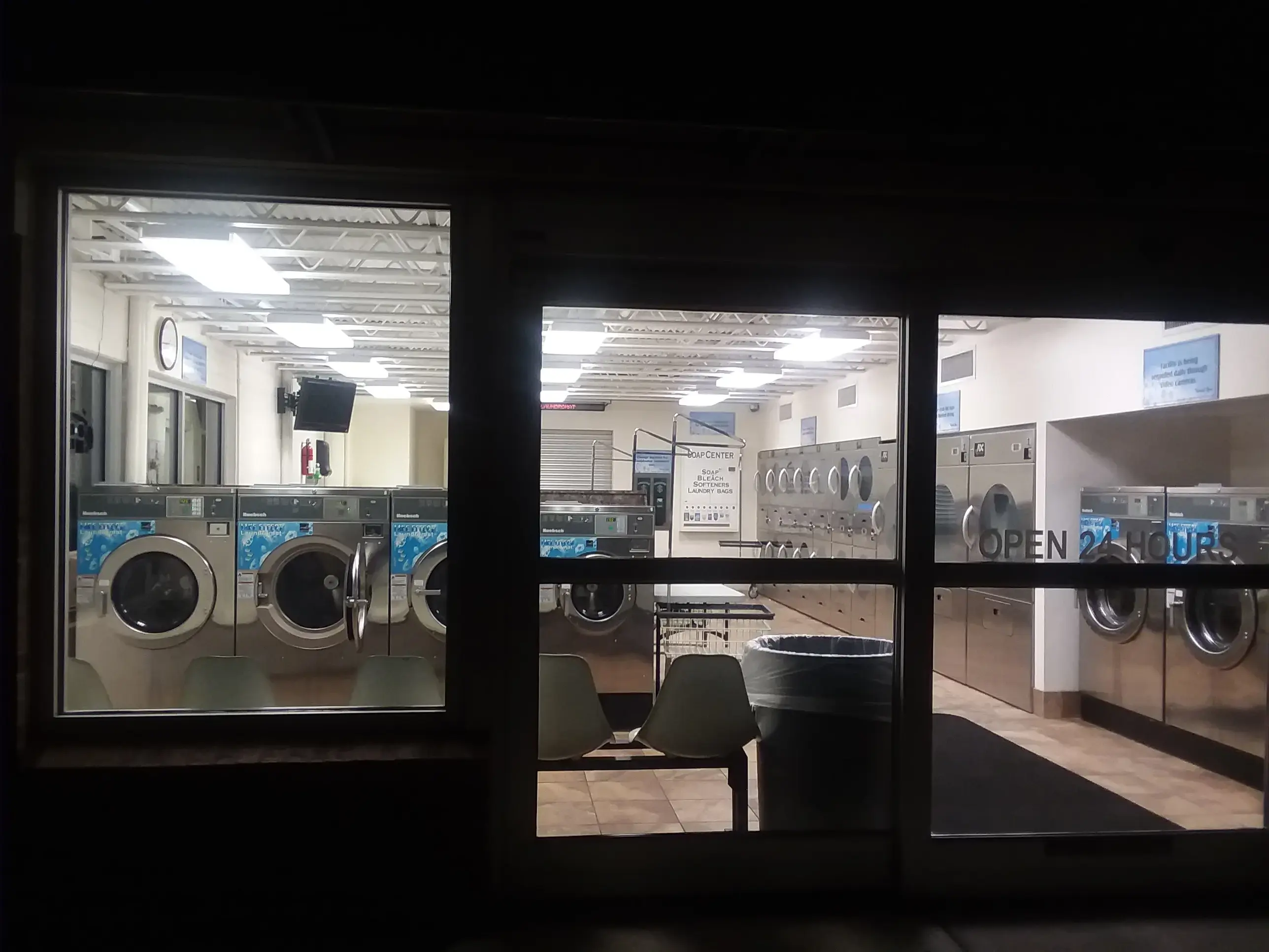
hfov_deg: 61.7
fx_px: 1063
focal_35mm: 29
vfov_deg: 48.2
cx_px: 634
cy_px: 476
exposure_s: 1/30
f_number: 1.9
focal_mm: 2.47
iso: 100
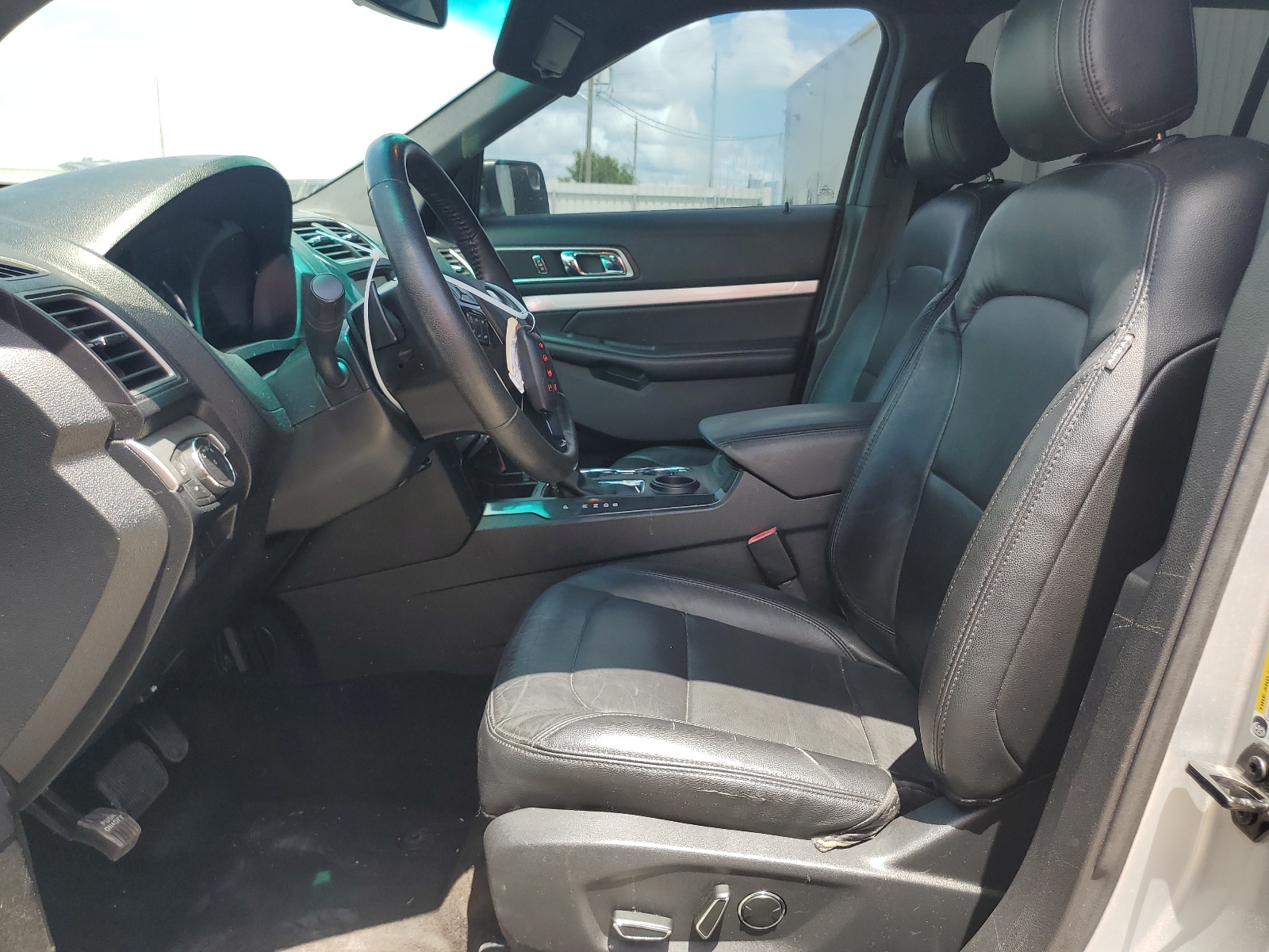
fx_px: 953
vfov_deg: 53.1
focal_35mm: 26
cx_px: 634
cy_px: 476
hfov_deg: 67.3
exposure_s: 1/476
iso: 50
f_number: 1.5
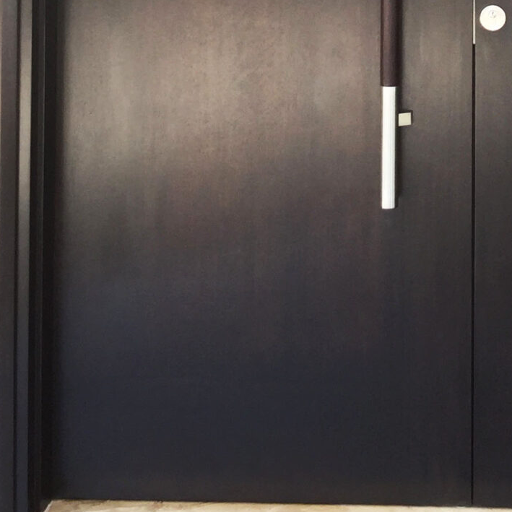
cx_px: 442
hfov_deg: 17.4
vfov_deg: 16.5
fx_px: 1657
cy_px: -183
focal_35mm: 99
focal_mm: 3.3
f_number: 2.4
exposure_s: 1/115
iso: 25
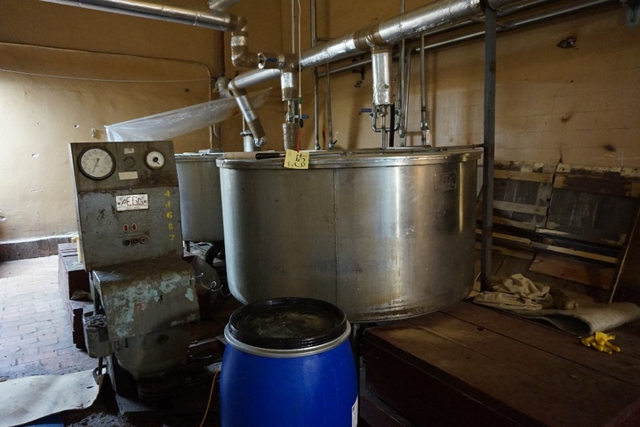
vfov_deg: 53.1
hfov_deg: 73.7
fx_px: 427
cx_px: 320
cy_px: 214
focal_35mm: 24
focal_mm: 16
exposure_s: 1/13
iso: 3200
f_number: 3.5
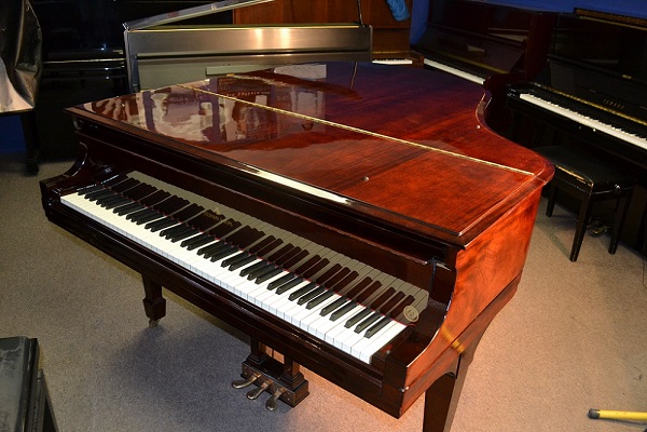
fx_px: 539
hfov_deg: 61.9
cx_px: 324
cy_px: 216
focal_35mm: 30
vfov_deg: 43.6
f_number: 3.8
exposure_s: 1/60
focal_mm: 20
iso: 1600
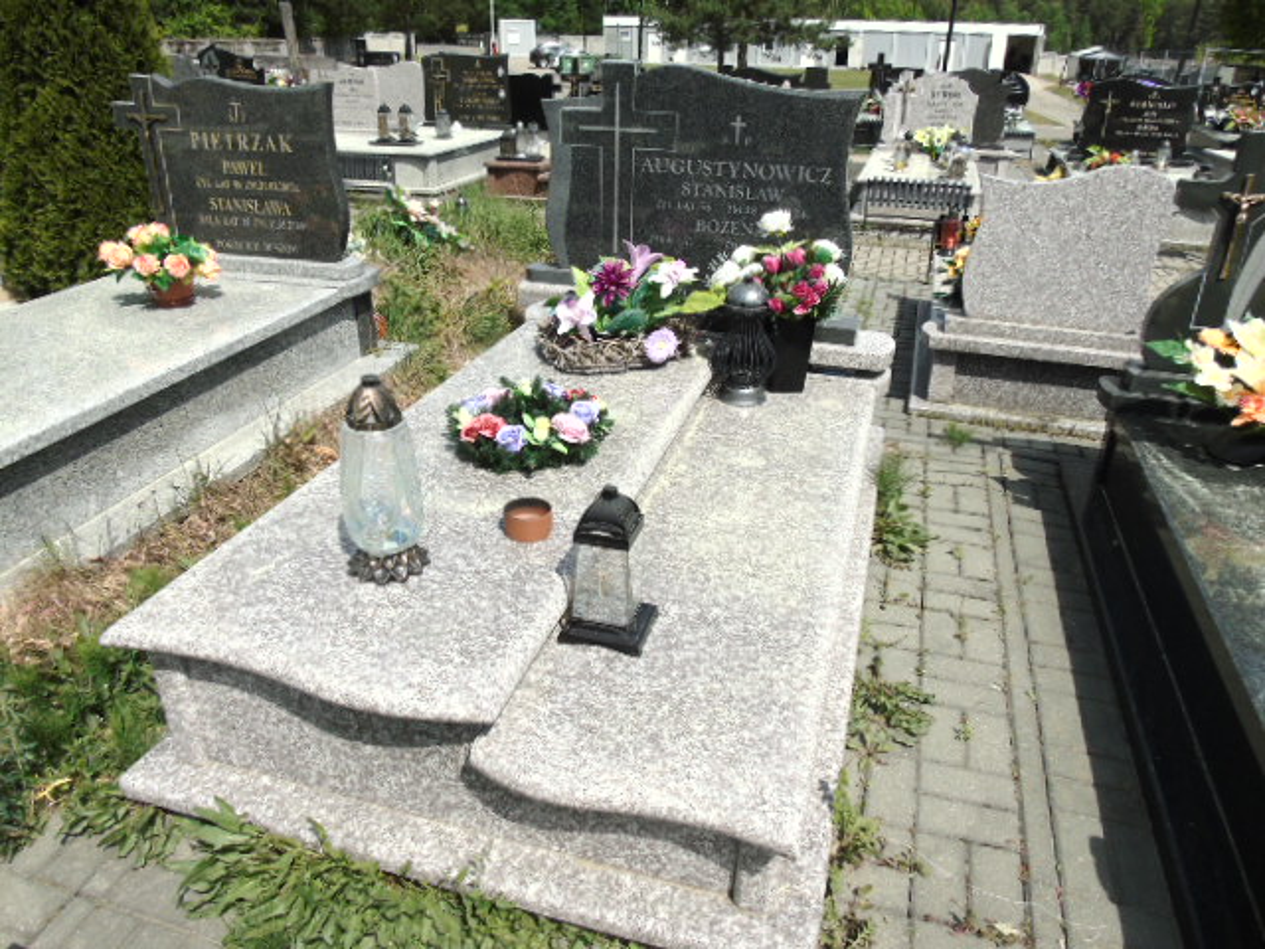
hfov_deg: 69.4
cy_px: 474
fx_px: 914
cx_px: 632
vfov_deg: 54.9
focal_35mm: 25
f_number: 3.4
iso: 80
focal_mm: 4.4
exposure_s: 1/1250
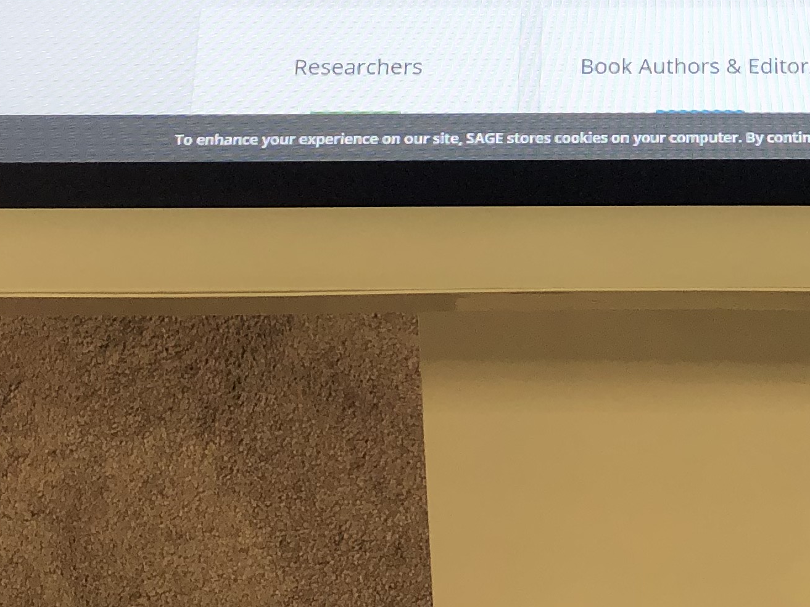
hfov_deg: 22.2
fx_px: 2013
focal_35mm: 86
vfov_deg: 16.8
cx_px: 732
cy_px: 6
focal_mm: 3.99
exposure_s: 1/120
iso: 64
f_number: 1.8
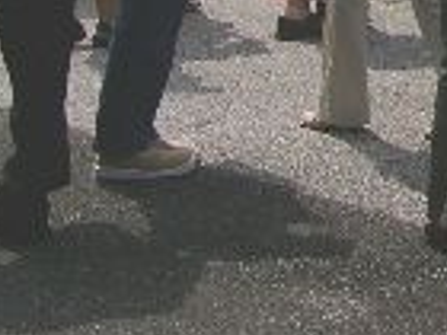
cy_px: -418
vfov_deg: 8.4
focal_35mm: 164
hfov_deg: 11.4
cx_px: 744
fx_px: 2118
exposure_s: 1/1000
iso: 50
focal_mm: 6
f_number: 5.6
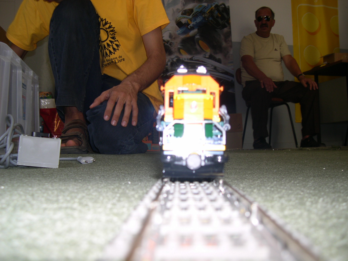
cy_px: 130
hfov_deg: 49.0
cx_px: 174
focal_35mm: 38
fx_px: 382
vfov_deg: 37.7
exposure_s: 1/60
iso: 100
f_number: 2.8
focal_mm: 8
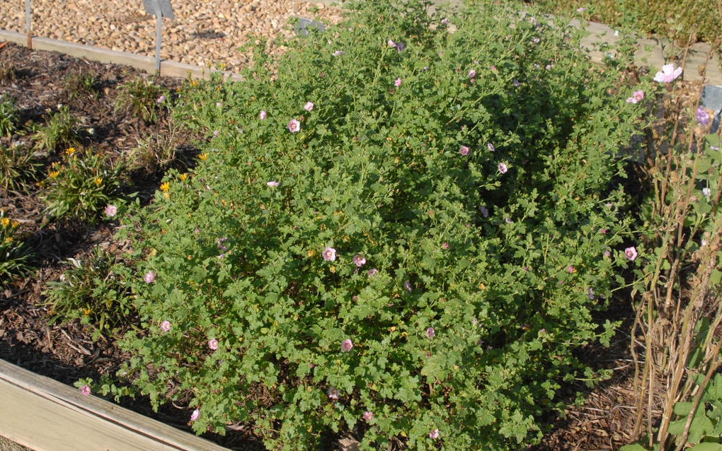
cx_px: 360
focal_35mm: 43
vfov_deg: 29.9
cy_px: 219
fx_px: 846
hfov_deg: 46.2
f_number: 9
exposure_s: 1/320
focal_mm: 28
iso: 400
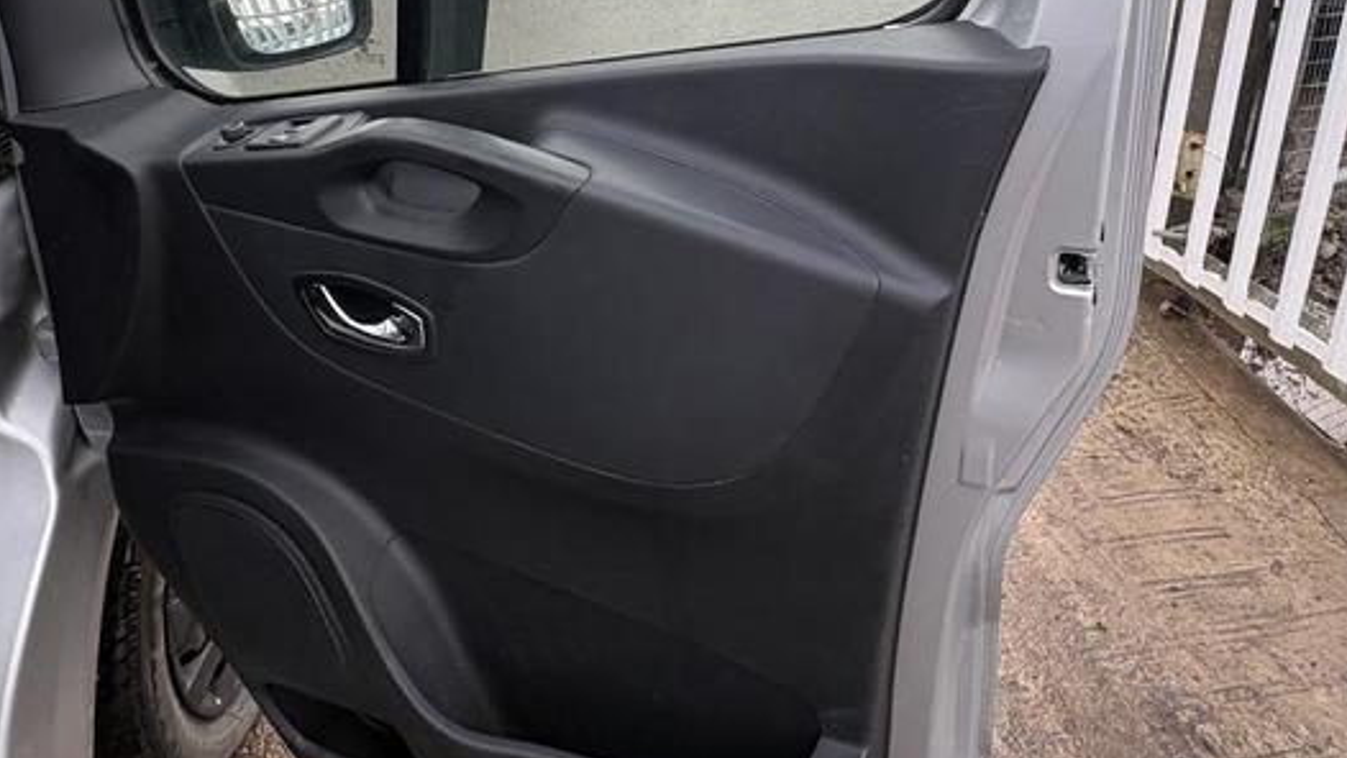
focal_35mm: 26
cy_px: 90
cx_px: 796
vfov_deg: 41.3
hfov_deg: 71.3
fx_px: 929
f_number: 2.2
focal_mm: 2.22
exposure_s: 1/199
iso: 40
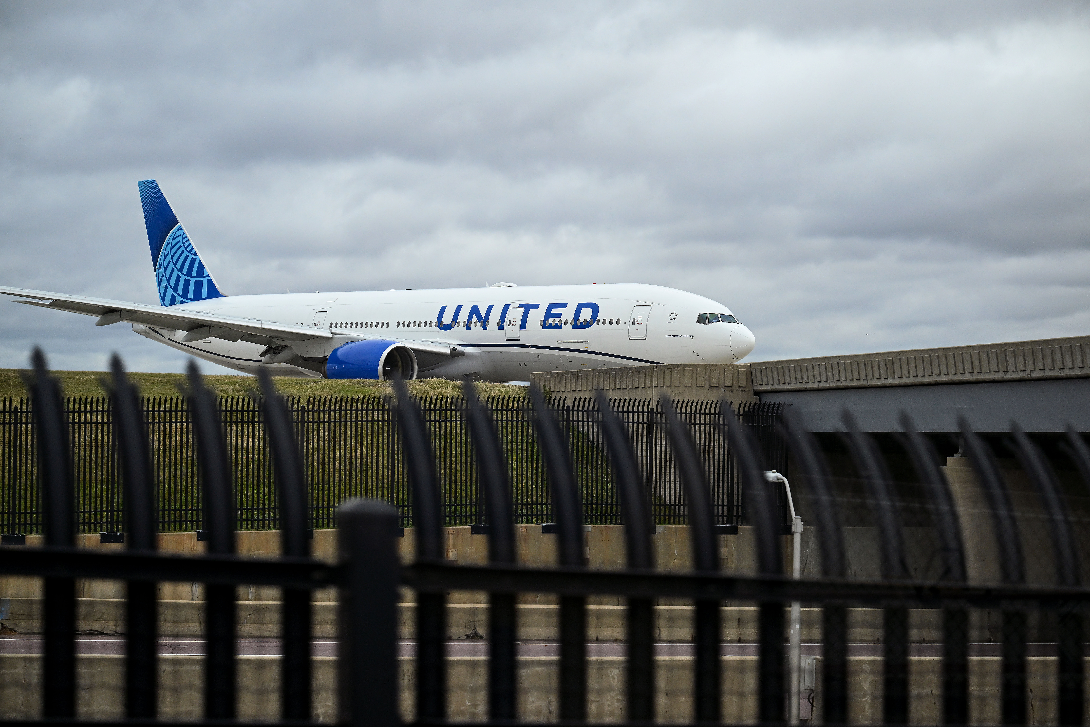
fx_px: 2119
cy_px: 364
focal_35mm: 70
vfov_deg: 19.5
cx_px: 545
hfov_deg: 28.8
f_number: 4
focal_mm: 70
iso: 1250
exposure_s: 1/800
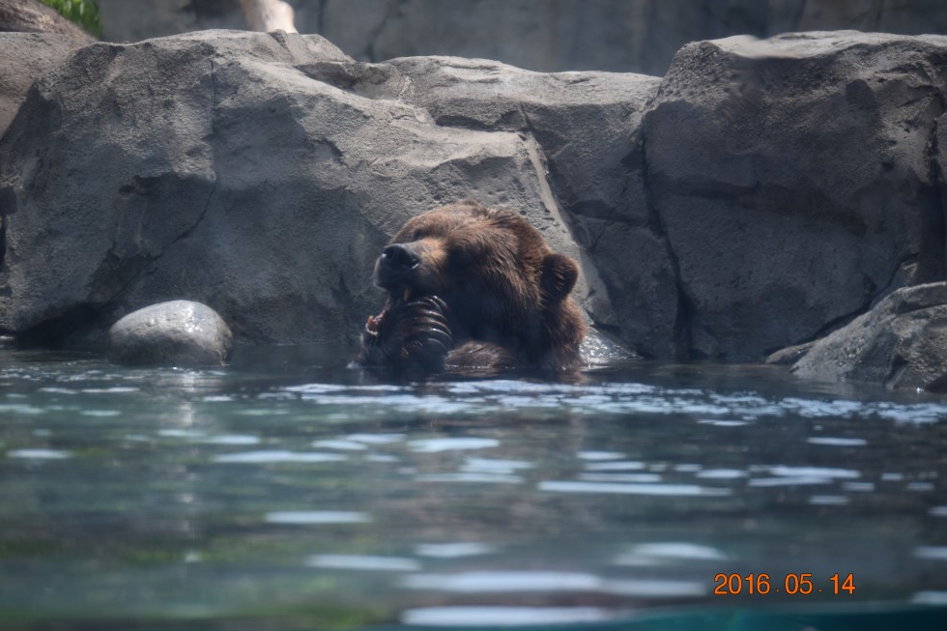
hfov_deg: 9.7
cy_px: 304
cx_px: 454
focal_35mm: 212
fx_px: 5563
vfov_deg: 6.5
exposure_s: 1/1250
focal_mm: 135
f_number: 5
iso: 400
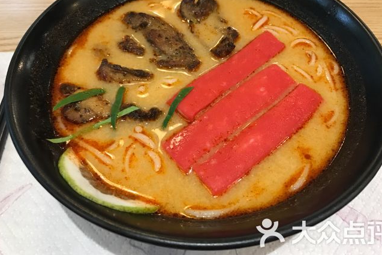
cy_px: 106
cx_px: 197
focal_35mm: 32
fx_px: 340
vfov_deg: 41.0
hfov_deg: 58.7
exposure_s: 1/17
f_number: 1.8
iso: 100
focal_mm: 3.99
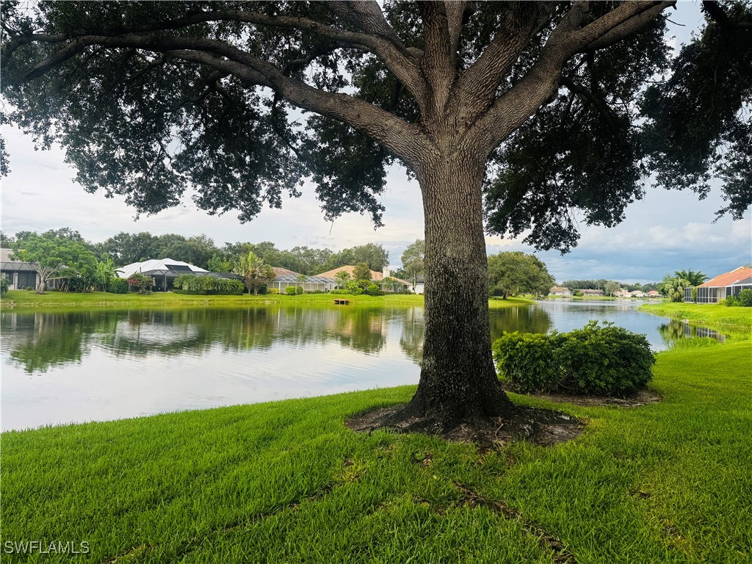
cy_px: 282
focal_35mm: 24
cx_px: 376
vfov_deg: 56.8
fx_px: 521
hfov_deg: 71.6
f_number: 1.78
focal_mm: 6.76
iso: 80
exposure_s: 1/980
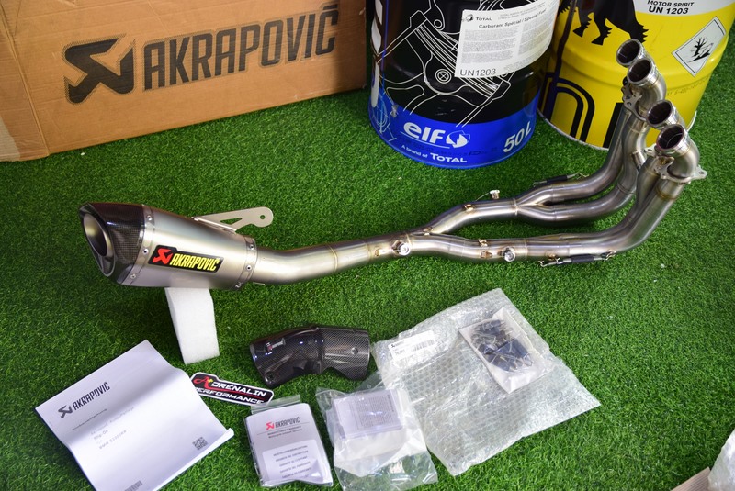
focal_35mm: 46
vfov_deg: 29.0
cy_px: 246
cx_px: 368
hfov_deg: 42.3
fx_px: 950
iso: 800
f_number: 3.3
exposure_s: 1/50
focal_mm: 31
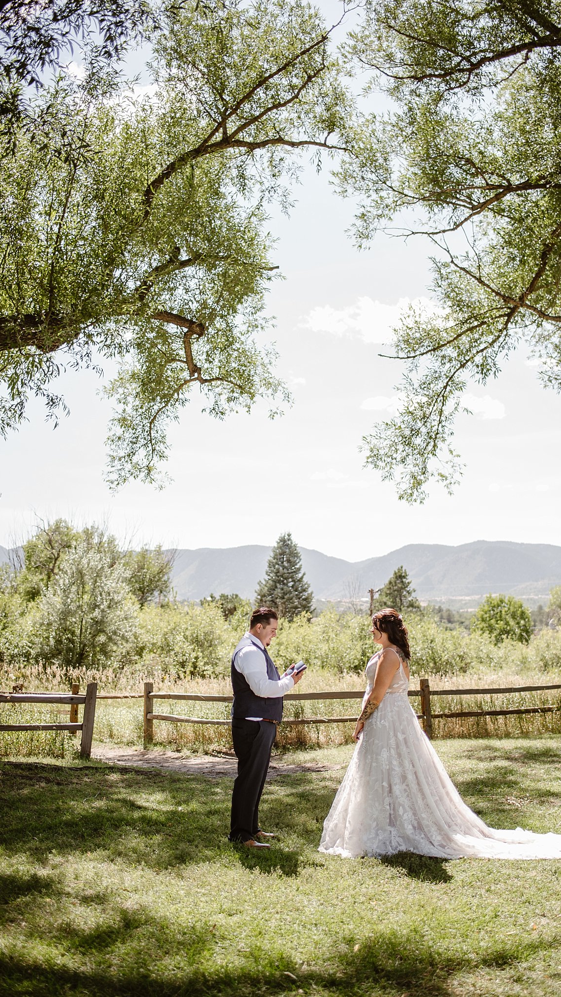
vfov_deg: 54.0
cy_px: 502
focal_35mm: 37
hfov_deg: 32.0
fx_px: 978
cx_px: 317
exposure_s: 1/1600
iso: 200
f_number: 2
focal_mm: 35
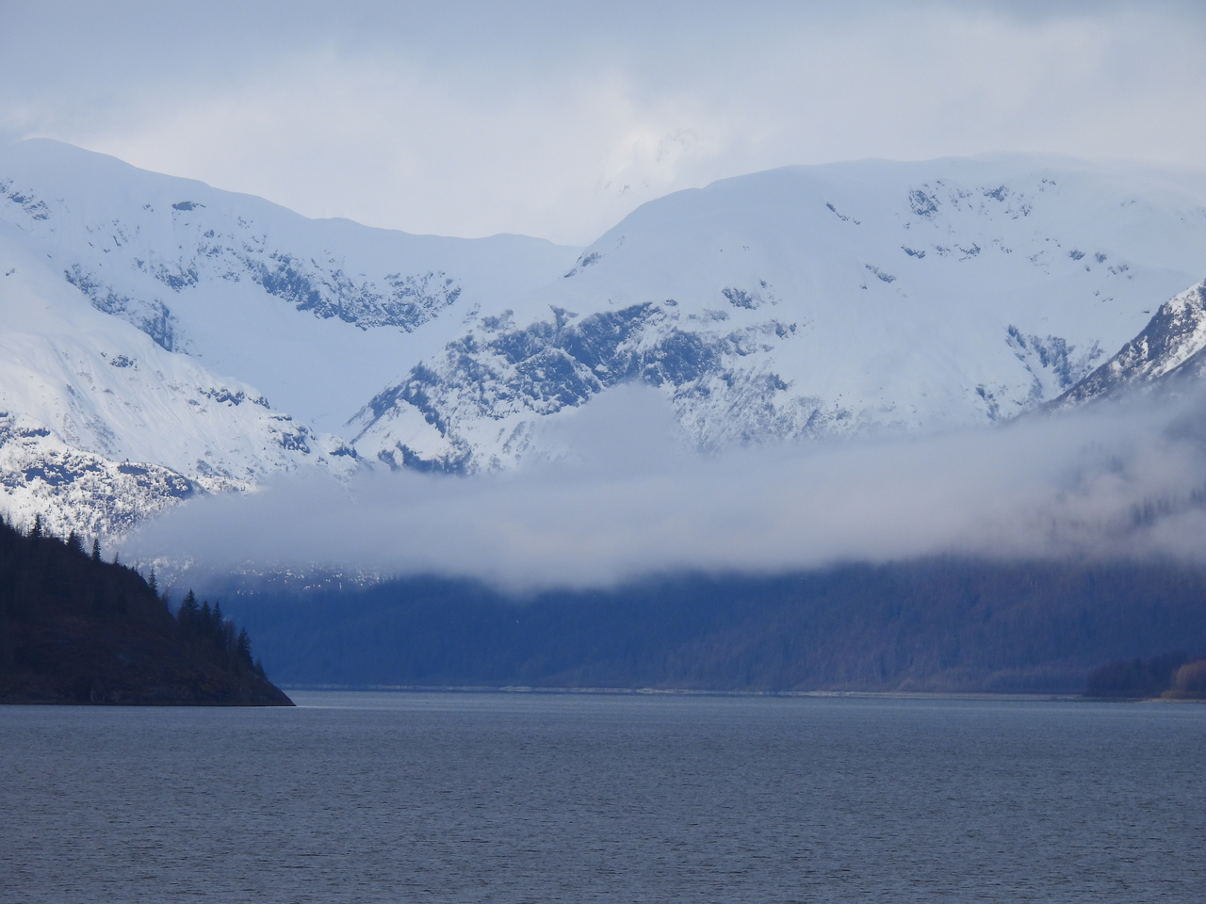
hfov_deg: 5.0
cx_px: 603
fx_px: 13936
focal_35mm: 400
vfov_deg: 3.7
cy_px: 452
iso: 100
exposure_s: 1/640
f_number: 5
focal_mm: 71.4
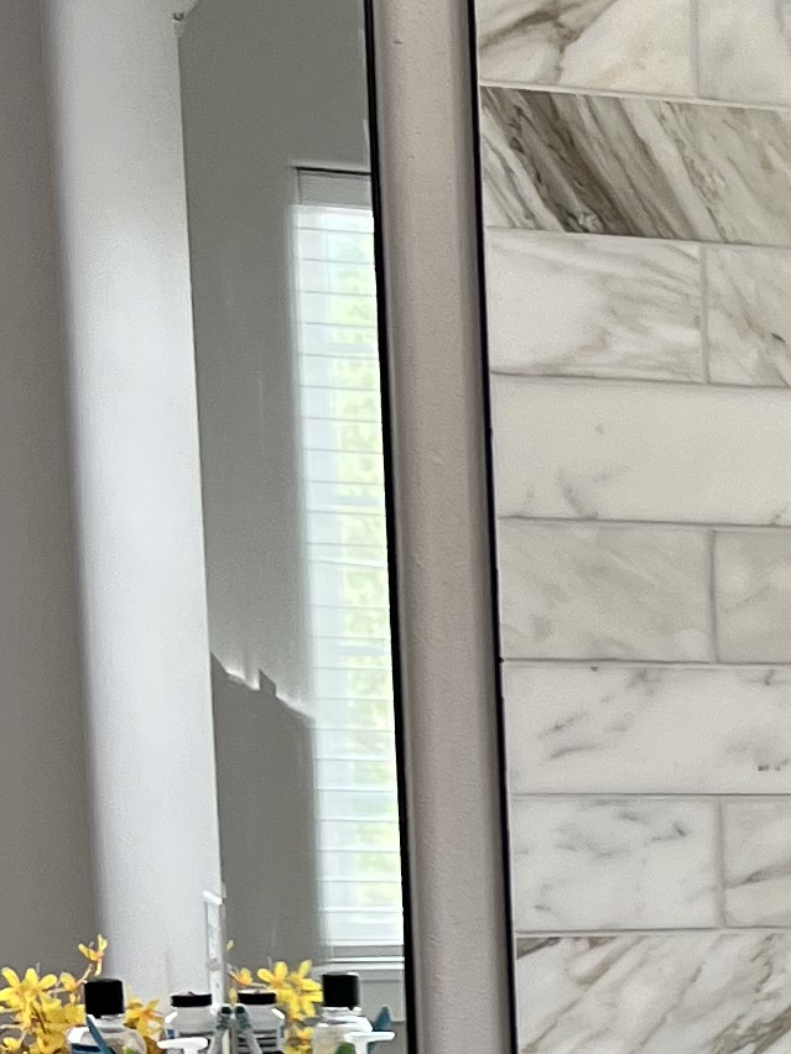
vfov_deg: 15.5
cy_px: 1226
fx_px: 3748
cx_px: 1832
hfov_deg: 10.5
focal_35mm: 123
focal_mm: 5.7
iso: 50
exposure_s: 1/180
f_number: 1.5
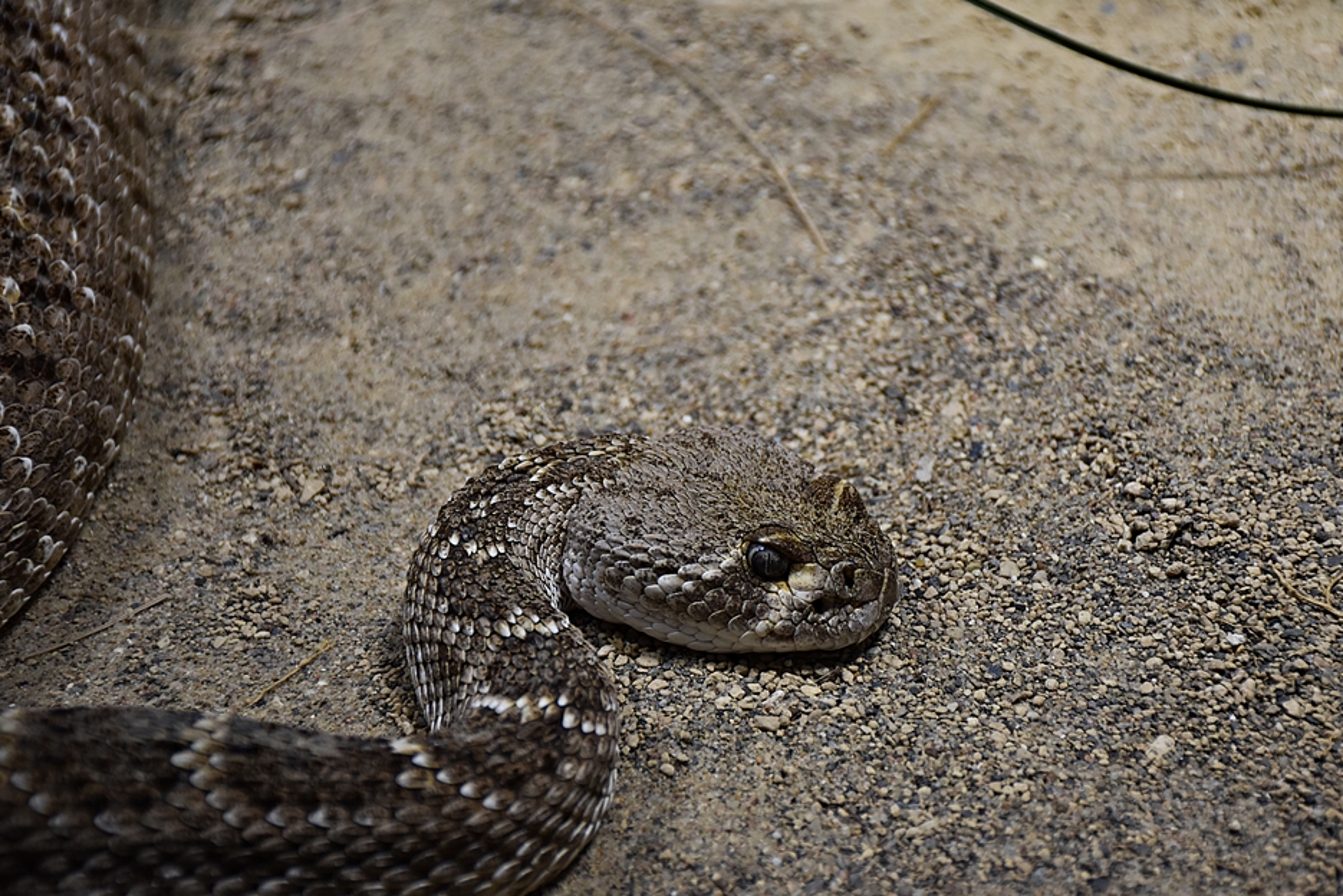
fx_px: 4291
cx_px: 724
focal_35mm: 115
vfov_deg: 11.9
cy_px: 443
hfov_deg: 17.8
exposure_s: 1/250
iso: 500
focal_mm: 70
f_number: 5
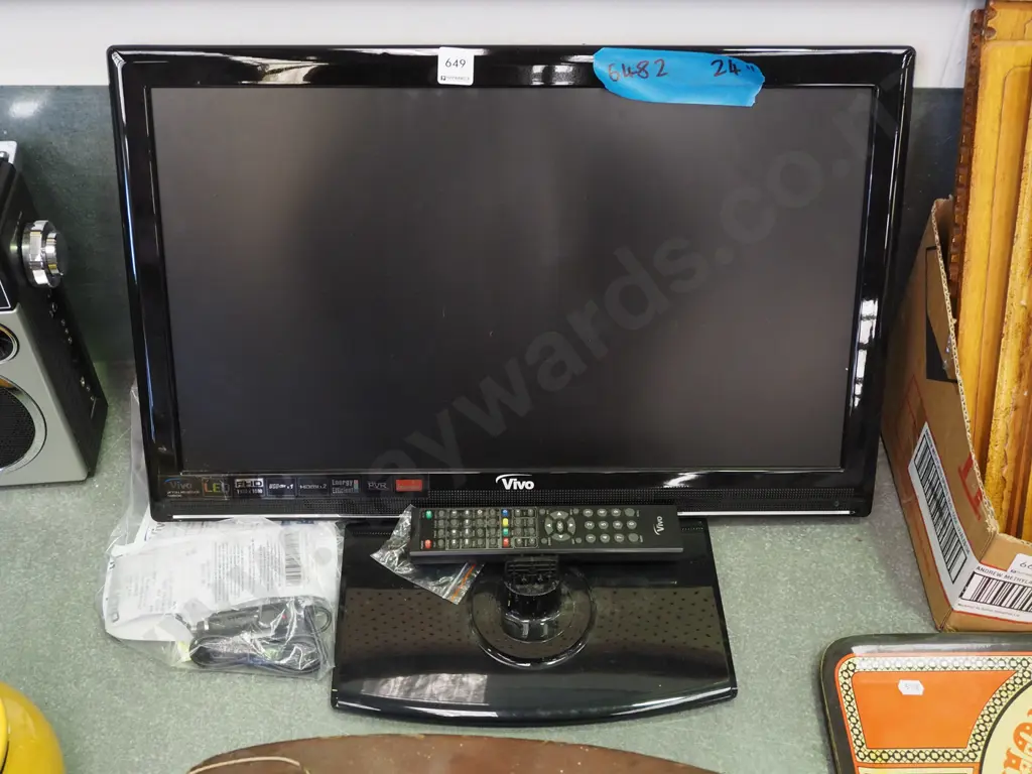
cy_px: 387
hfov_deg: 49.0
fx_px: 1133
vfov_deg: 37.7
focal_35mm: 38
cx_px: 516
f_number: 5.6
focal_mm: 19
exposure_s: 1/40
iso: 1250
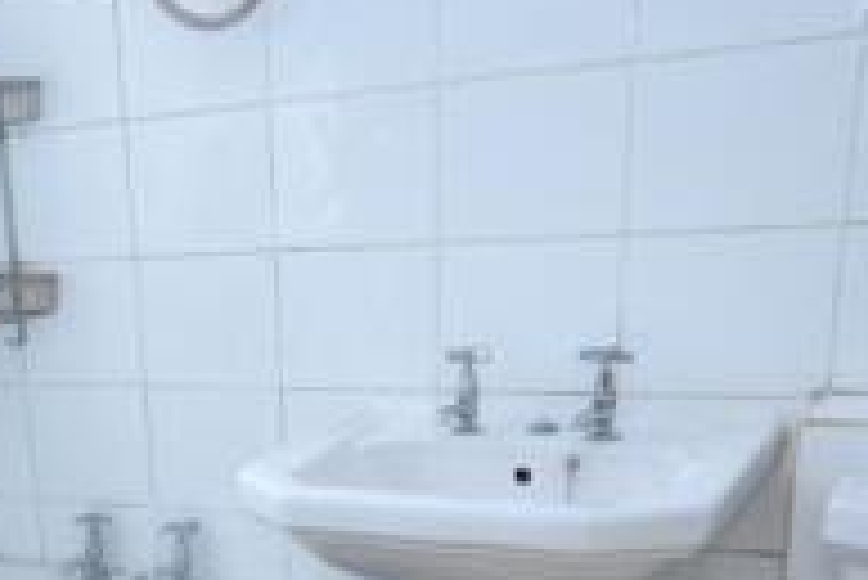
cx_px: 182
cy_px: 668
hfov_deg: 37.6
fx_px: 1231
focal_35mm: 51
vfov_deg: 24.4
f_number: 4.5
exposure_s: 1/80
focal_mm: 10
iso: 400
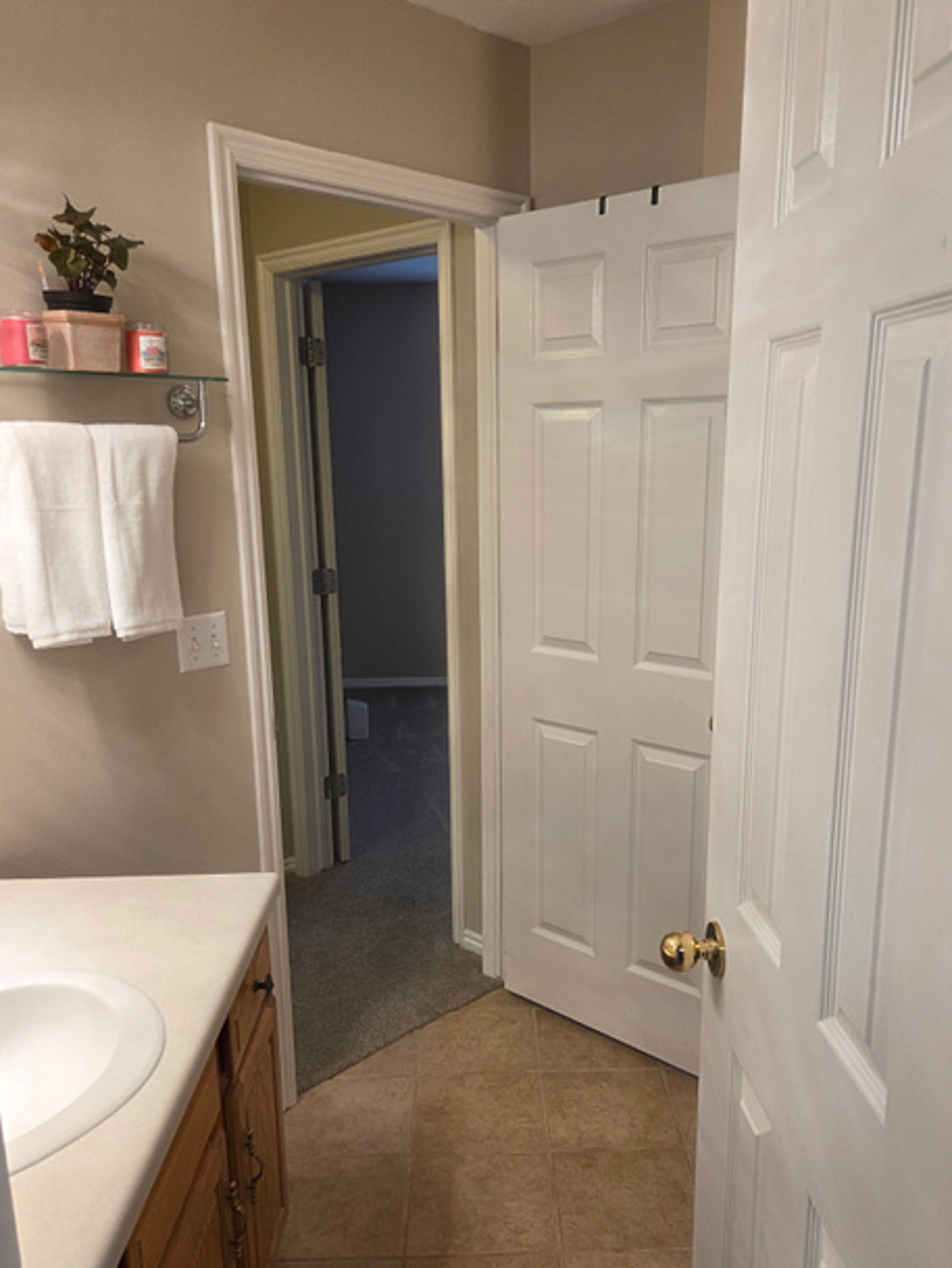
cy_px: 708
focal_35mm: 29
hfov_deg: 48.2
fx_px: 1063
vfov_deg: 61.5
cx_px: 521
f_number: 1.8
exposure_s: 1/120
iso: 200
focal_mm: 5.4
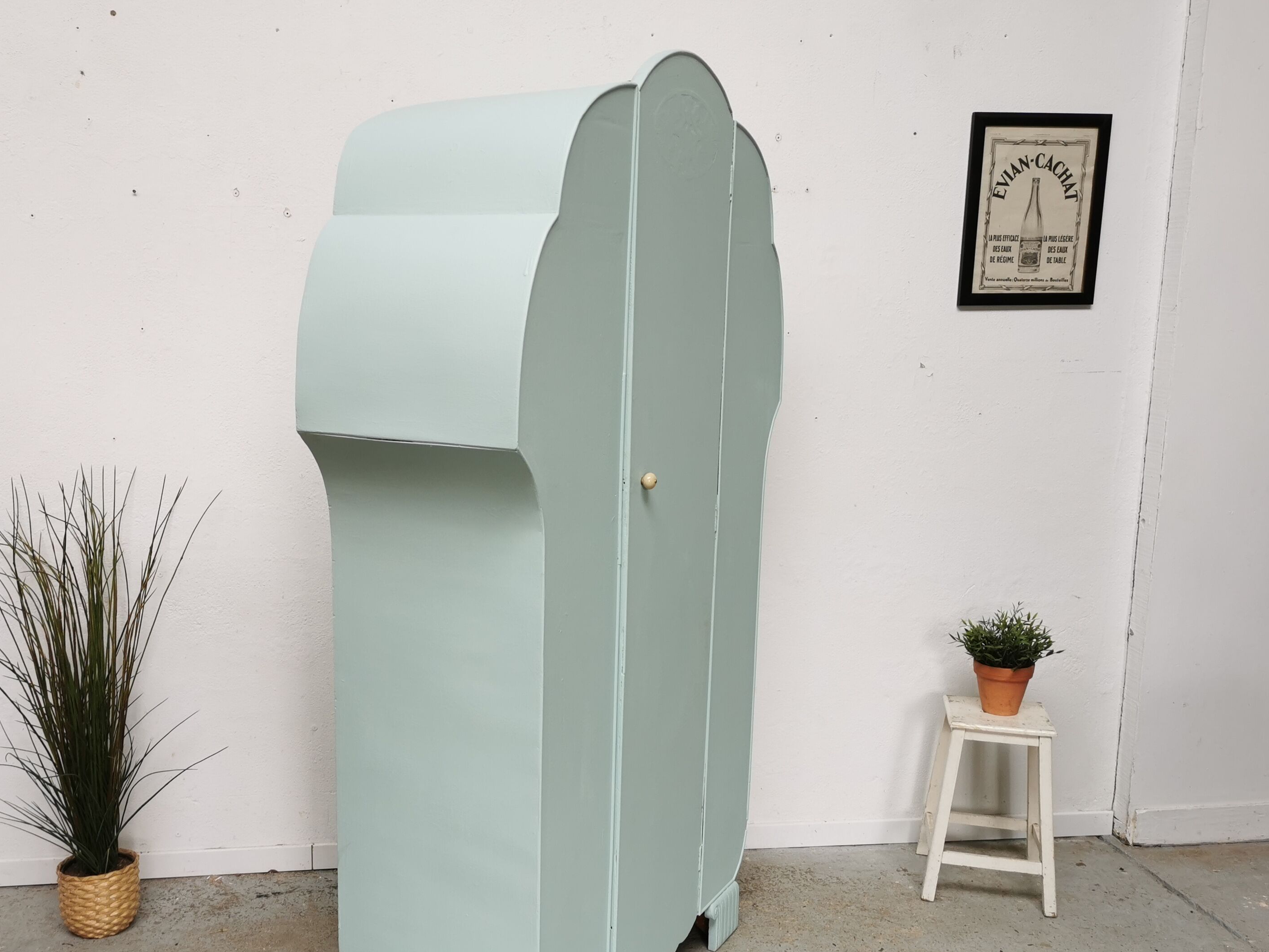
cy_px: 570
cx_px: 525
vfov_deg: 40.5
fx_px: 1283
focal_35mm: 35
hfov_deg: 52.4
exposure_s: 1/100
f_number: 1.8
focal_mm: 5.58
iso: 64
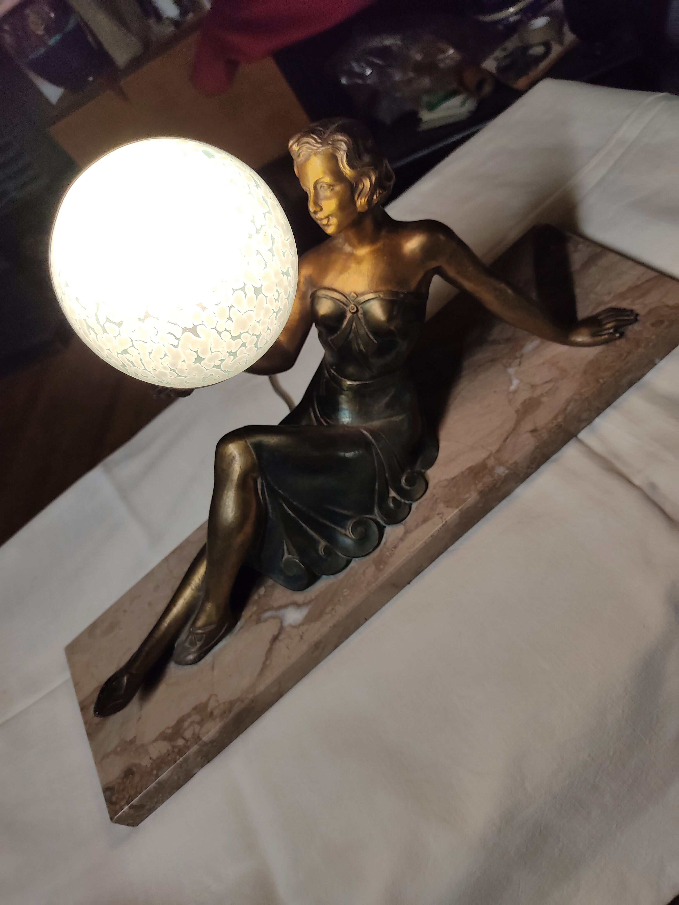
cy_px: 452
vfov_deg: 67.3
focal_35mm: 26
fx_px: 680
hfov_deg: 53.1
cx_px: 340
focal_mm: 4.74
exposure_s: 1/100
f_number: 1.79
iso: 183
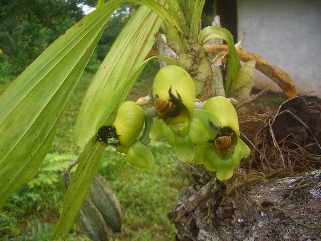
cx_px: 160
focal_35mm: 35
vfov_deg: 40.7
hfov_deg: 52.6
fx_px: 325
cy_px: 120
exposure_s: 1/60
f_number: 2.6
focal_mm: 5.8
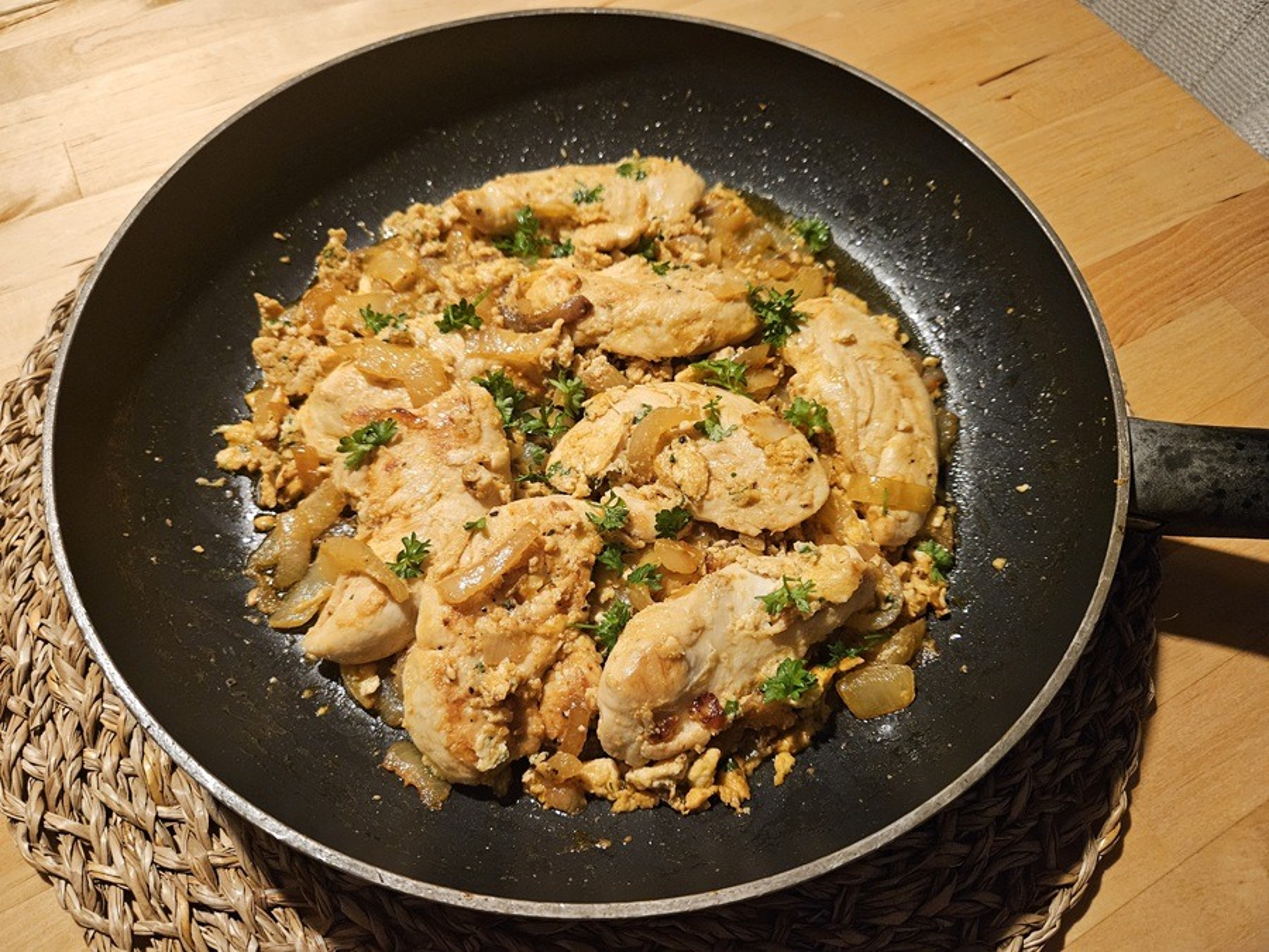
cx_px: 634
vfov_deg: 58.9
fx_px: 843
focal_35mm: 23
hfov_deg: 73.9
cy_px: 476
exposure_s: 1/100
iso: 800
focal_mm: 5.4
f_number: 1.8
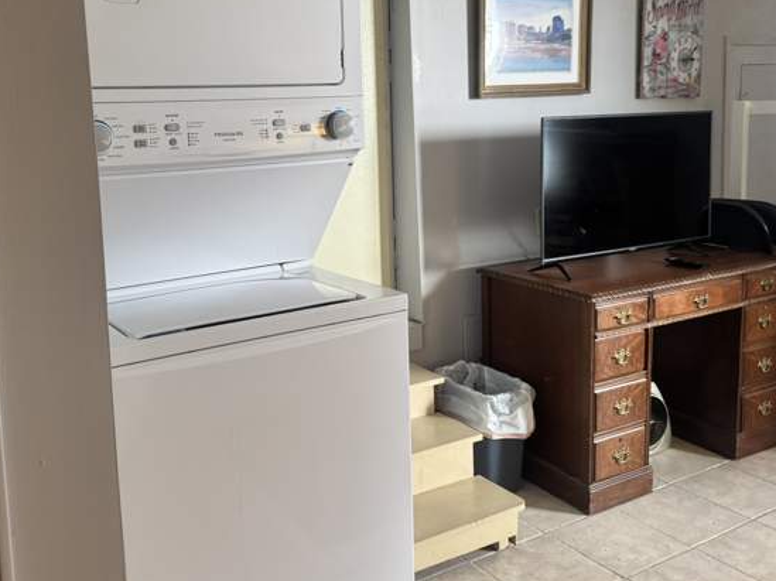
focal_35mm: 35
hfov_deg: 52.4
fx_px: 784
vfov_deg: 40.3
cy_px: 206
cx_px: 324
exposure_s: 1/60
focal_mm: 6.76
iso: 200
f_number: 1.78
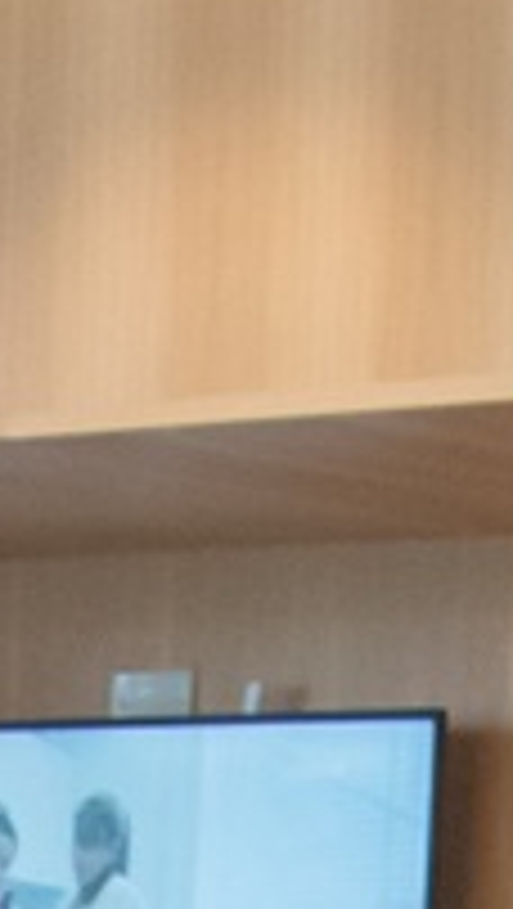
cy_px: 2257
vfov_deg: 8.2
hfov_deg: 5.1
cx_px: -288
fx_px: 5765
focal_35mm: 239
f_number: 4
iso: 1600
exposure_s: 1/250
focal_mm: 24
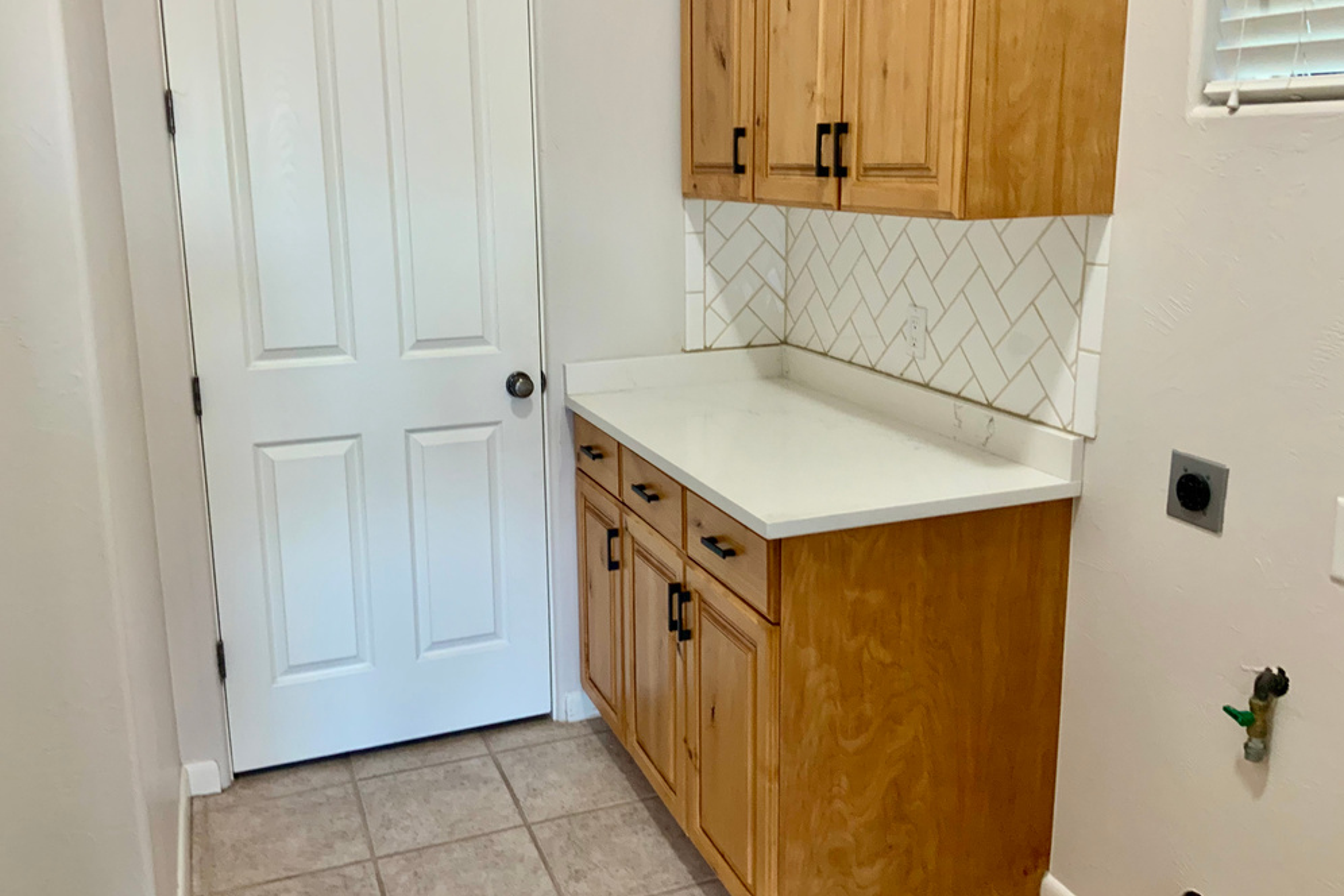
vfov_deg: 42.3
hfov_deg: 60.3
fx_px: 1157
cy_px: 399
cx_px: 669
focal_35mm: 31
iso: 100
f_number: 1.8
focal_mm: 3
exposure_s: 1/60
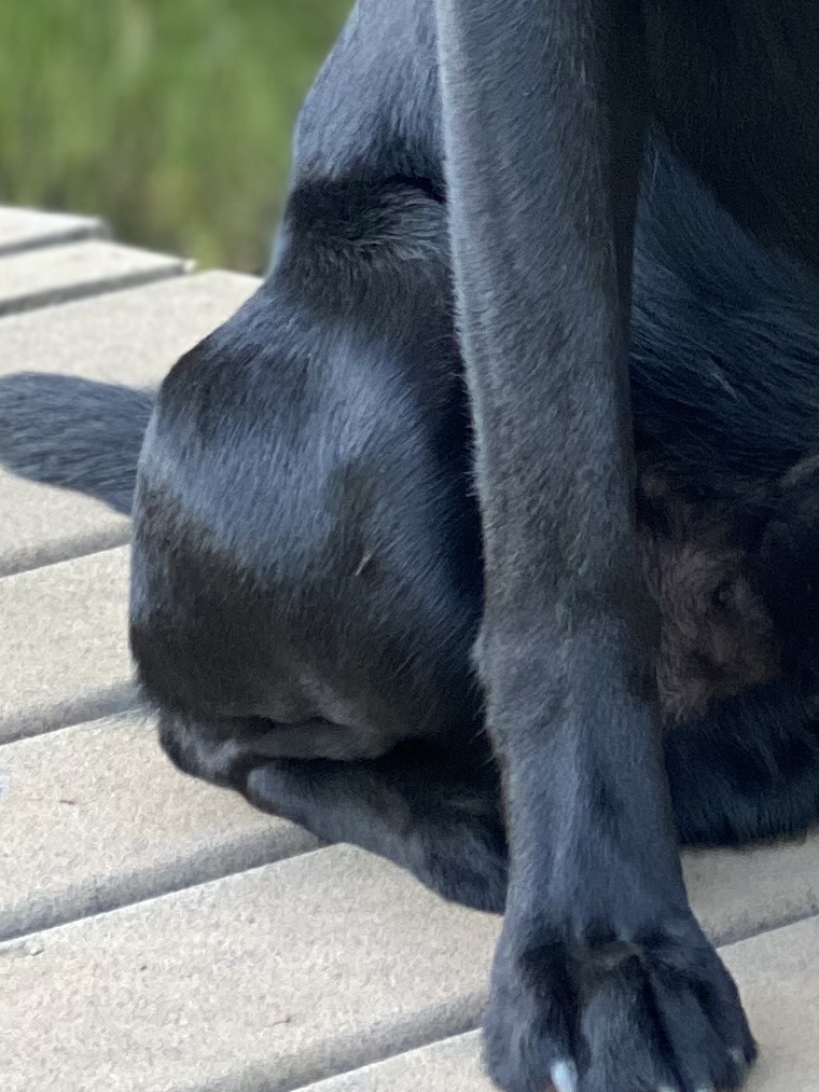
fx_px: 6529
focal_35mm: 207
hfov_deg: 7.1
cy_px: -512
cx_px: 887
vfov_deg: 9.3
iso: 100
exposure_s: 1/122
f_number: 2
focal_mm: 6
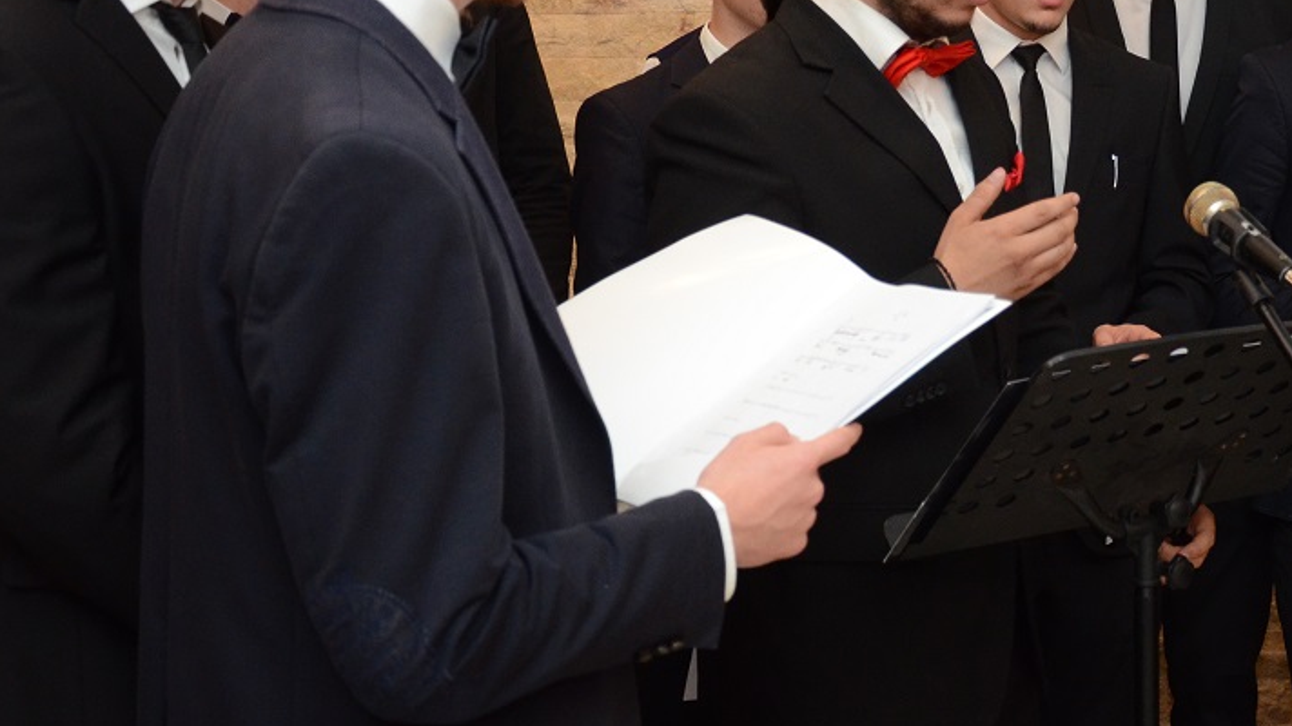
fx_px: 2534
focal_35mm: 74
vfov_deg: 16.2
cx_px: 1027
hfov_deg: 28.0
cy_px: 207
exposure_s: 1/80
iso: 1600
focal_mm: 28
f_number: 4
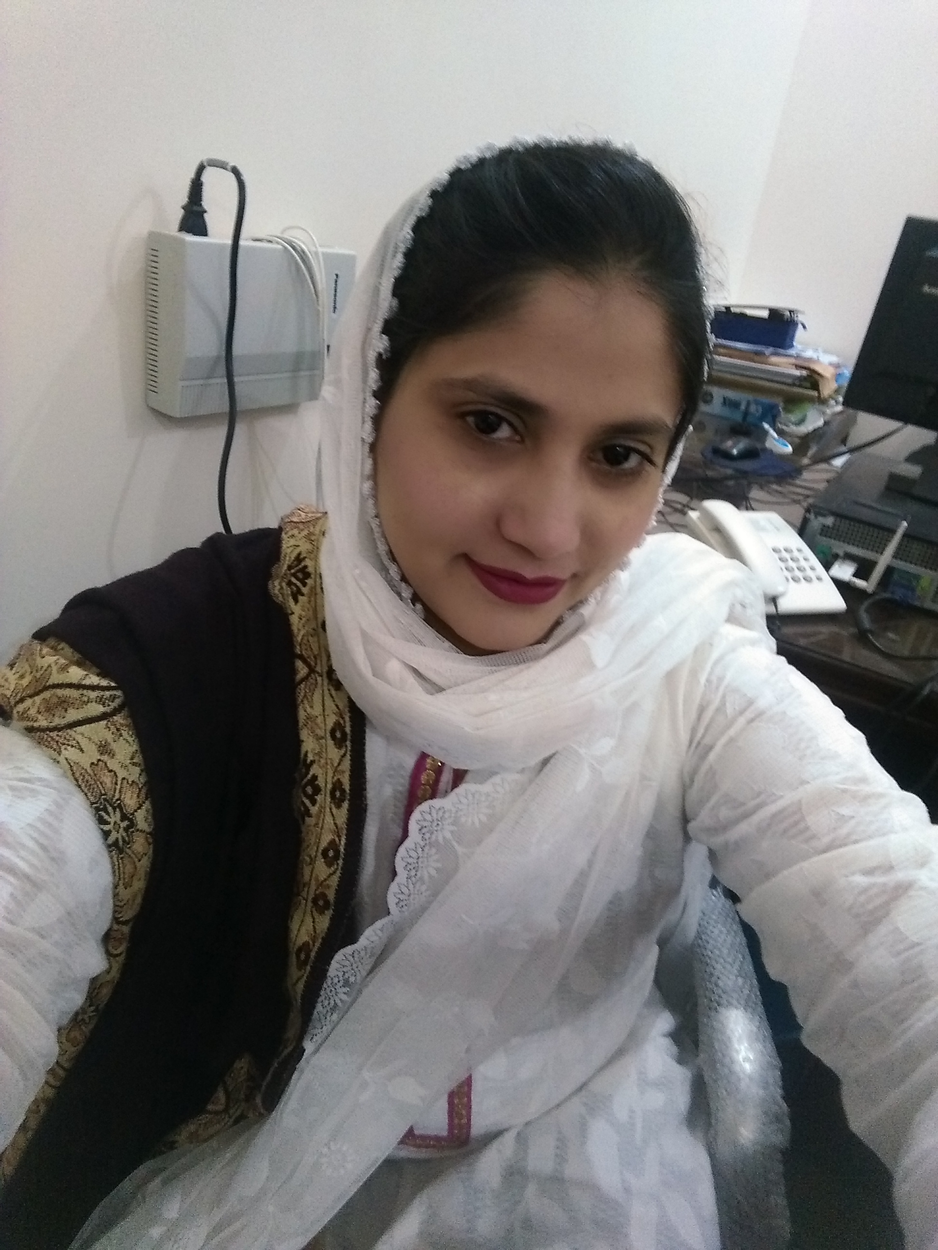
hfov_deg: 61.1
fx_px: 795
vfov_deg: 76.4
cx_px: 469
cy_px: 625
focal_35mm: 22
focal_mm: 2.38
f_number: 2.4
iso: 387
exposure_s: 1/10
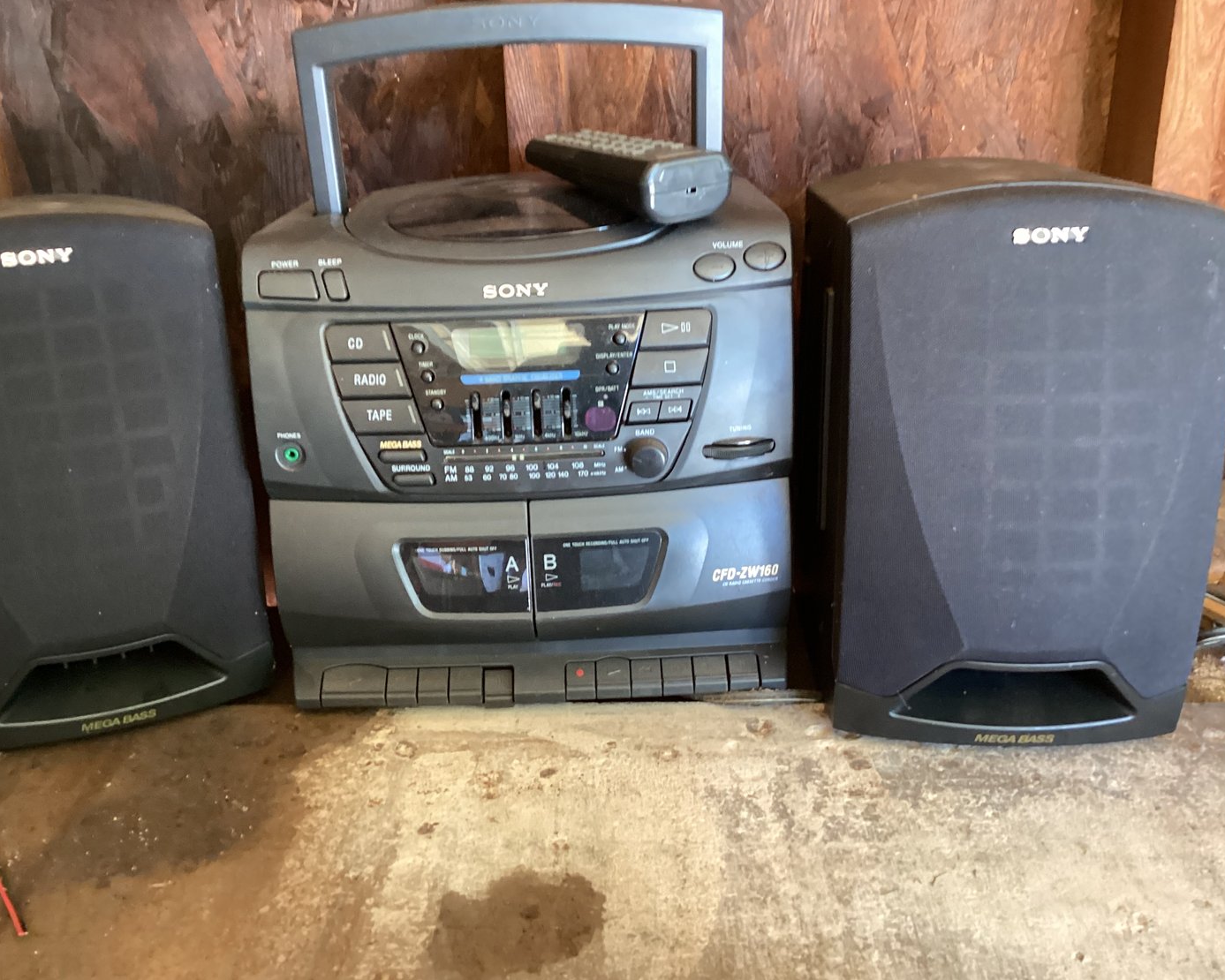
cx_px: 568
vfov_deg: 44.5
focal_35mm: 33
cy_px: 480
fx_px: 1197
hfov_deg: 54.2
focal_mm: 3.3
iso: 320
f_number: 2.4
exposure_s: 1/33
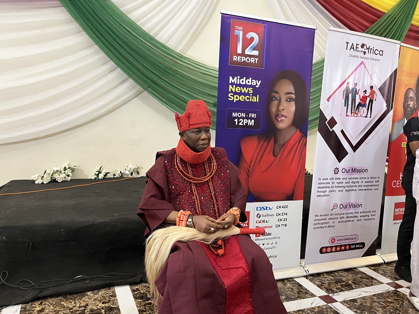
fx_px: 327
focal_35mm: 27
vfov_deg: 51.4
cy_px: 155
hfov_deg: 65.3
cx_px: 204
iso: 320
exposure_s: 1/60
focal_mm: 5.1
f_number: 1.6
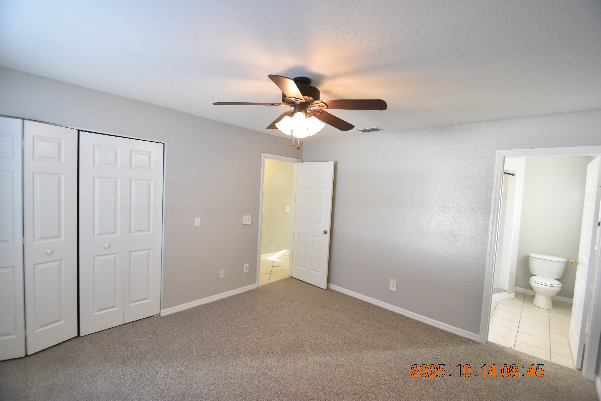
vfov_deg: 77.3
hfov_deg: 100.4
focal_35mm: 15
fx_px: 250
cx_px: 300
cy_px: 200
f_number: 3.5
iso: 800
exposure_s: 1/45
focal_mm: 10
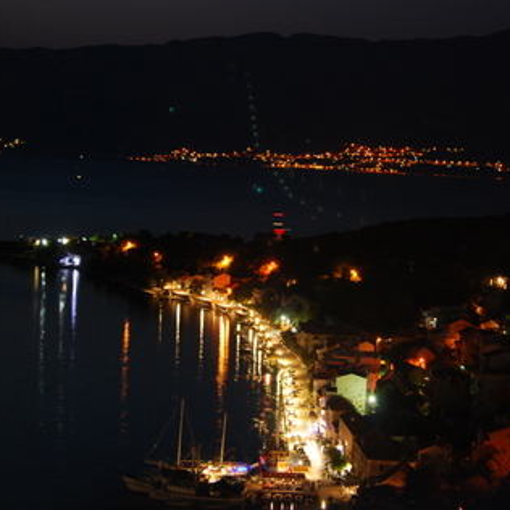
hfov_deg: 16.3
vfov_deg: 16.3
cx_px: 273
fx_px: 1778
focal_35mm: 107
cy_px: 256
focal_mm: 55
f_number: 4.5
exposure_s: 3
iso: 400
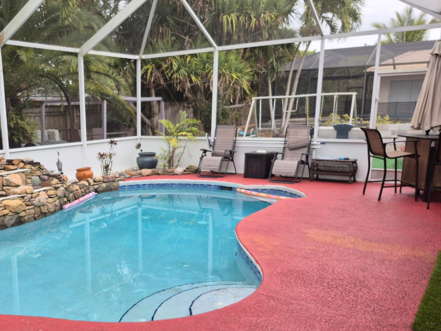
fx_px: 446
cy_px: 210
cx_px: 108
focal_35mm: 35
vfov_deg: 40.4
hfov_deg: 50.4
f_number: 1.8
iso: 25
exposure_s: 1/237
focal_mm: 5.4
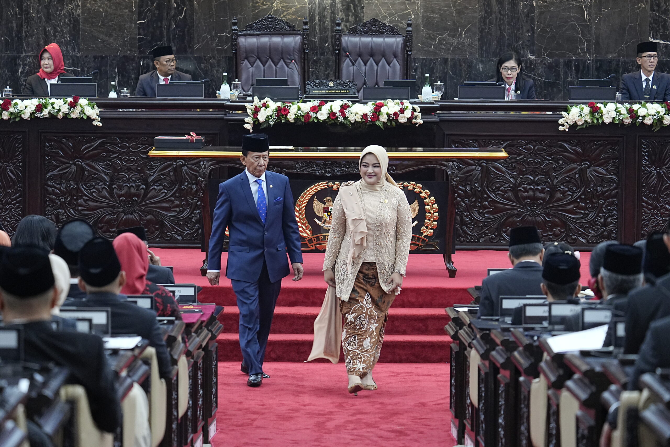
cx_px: 335
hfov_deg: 10.3
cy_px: 224
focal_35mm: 200
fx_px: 3722
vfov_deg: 6.9
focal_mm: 200
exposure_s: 1/100
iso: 5000
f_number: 6.3
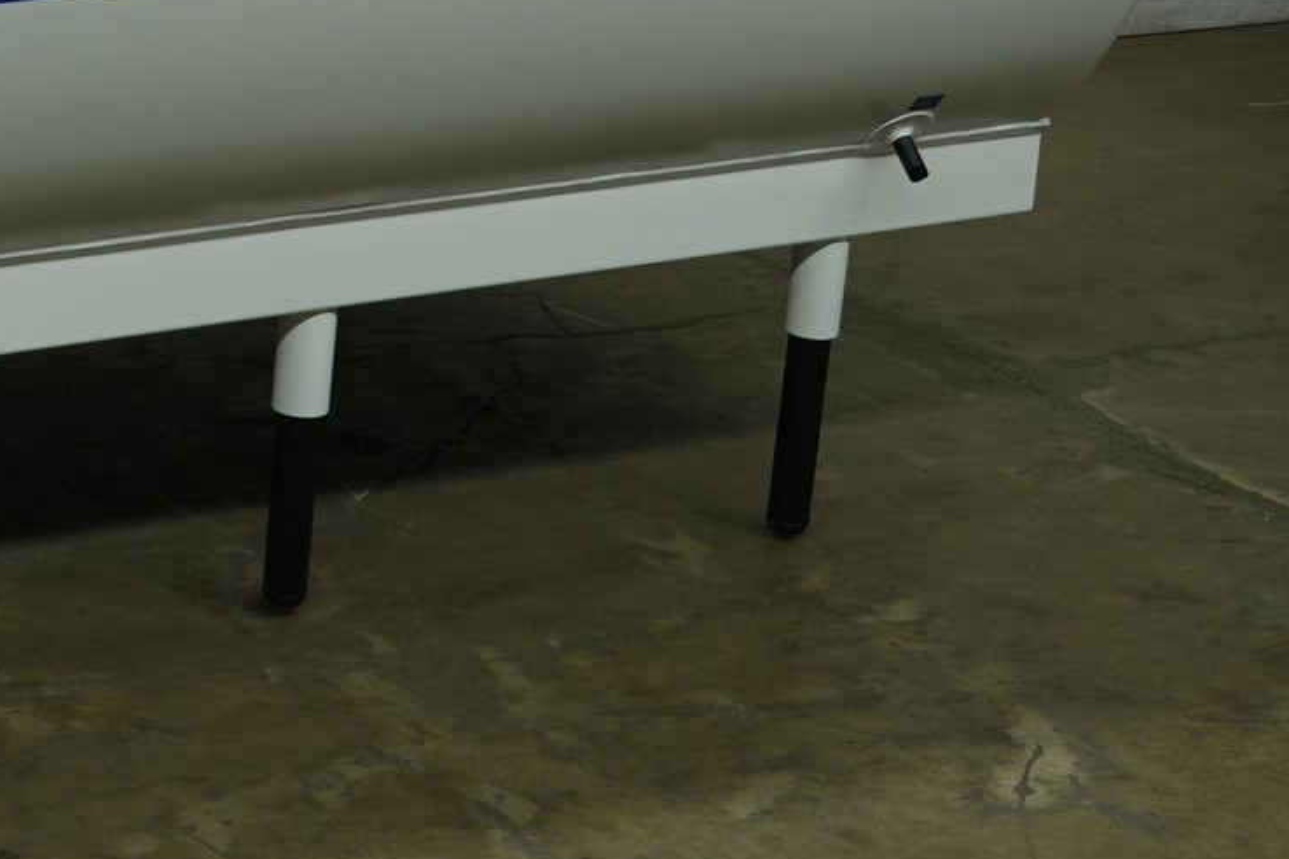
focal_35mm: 111
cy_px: -214
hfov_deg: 17.5
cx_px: -288
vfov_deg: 12.0
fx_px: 3974
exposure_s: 1/80
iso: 125
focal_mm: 14.99
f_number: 4
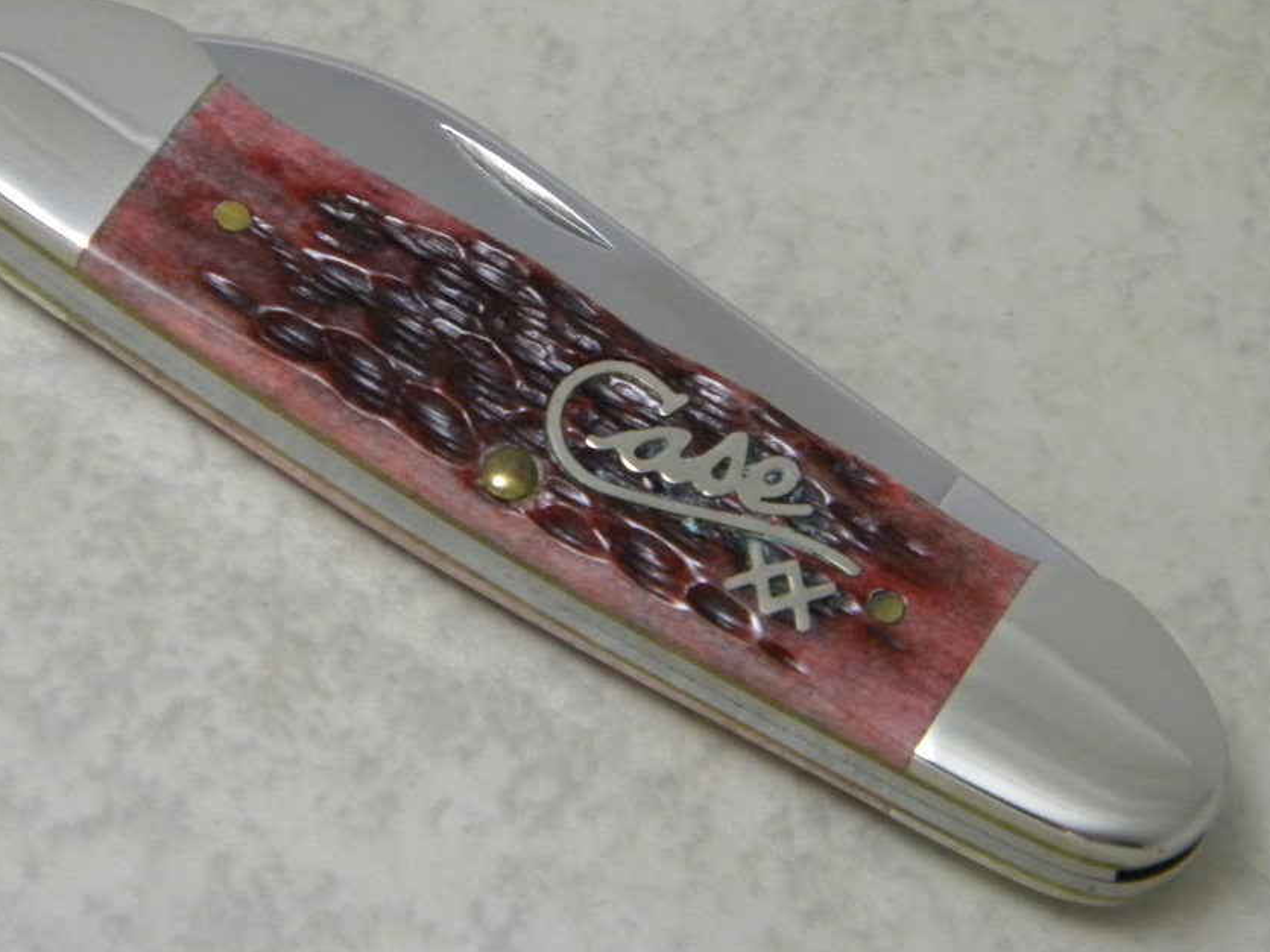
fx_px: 6494
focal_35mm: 177
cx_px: 558
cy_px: 431
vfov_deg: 8.4
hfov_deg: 11.2
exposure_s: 1/22.5
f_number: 5
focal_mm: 26.8
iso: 400
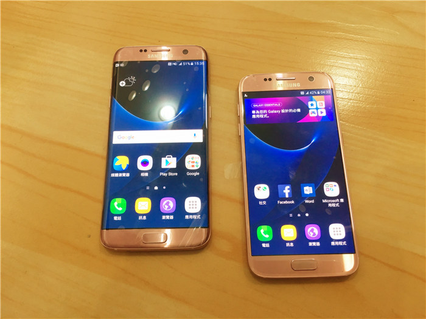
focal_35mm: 29
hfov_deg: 61.7
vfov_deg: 48.2
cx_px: 213
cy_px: 160
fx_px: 357
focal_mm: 4.15
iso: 64
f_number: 2.2
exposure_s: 1/17
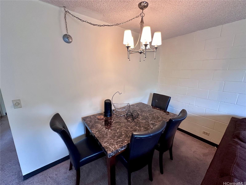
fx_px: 99
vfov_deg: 85.7
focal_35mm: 14
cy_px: 92
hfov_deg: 102.1
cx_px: 123
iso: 200
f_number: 2.2
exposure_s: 1/60
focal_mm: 2.22
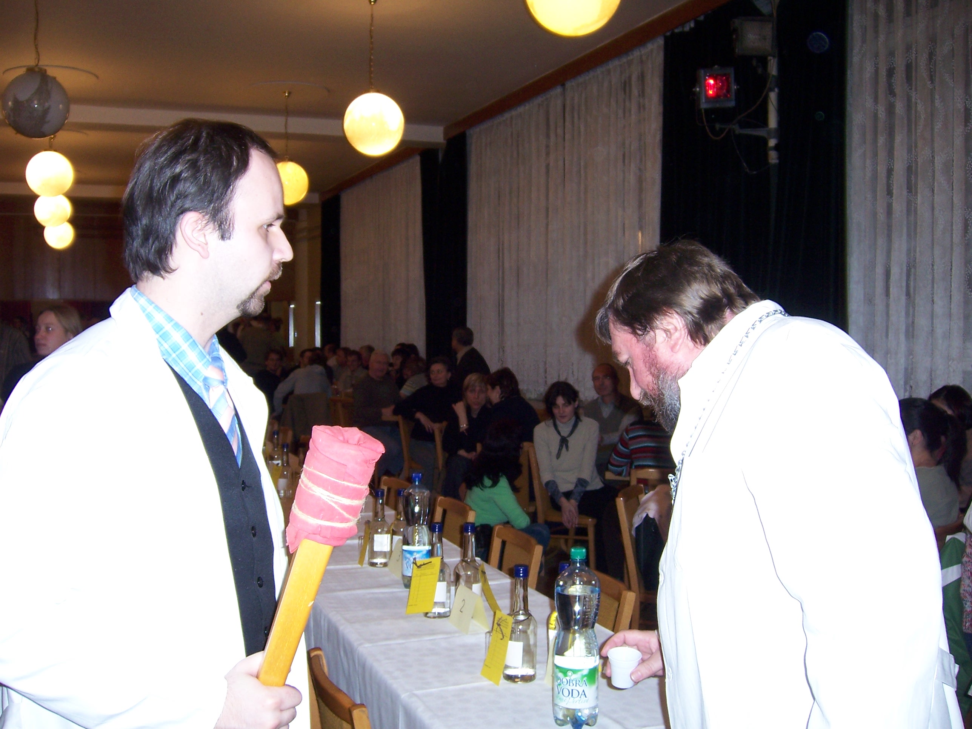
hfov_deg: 51.4
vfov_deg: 39.7
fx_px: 1011
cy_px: 364
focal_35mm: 36
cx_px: 486
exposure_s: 1/60
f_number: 2.8
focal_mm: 6.2
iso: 125
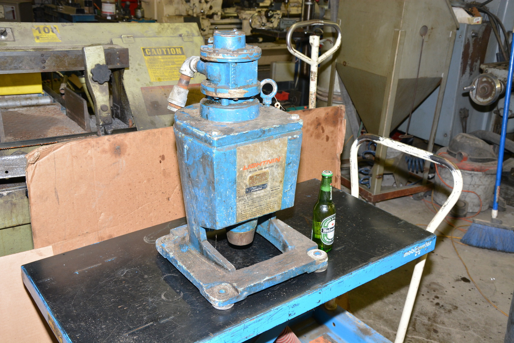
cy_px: 172
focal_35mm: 38
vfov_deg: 35.5
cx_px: 257
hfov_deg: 51.3
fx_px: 535
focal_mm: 25
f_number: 7.1
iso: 800
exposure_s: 1/60
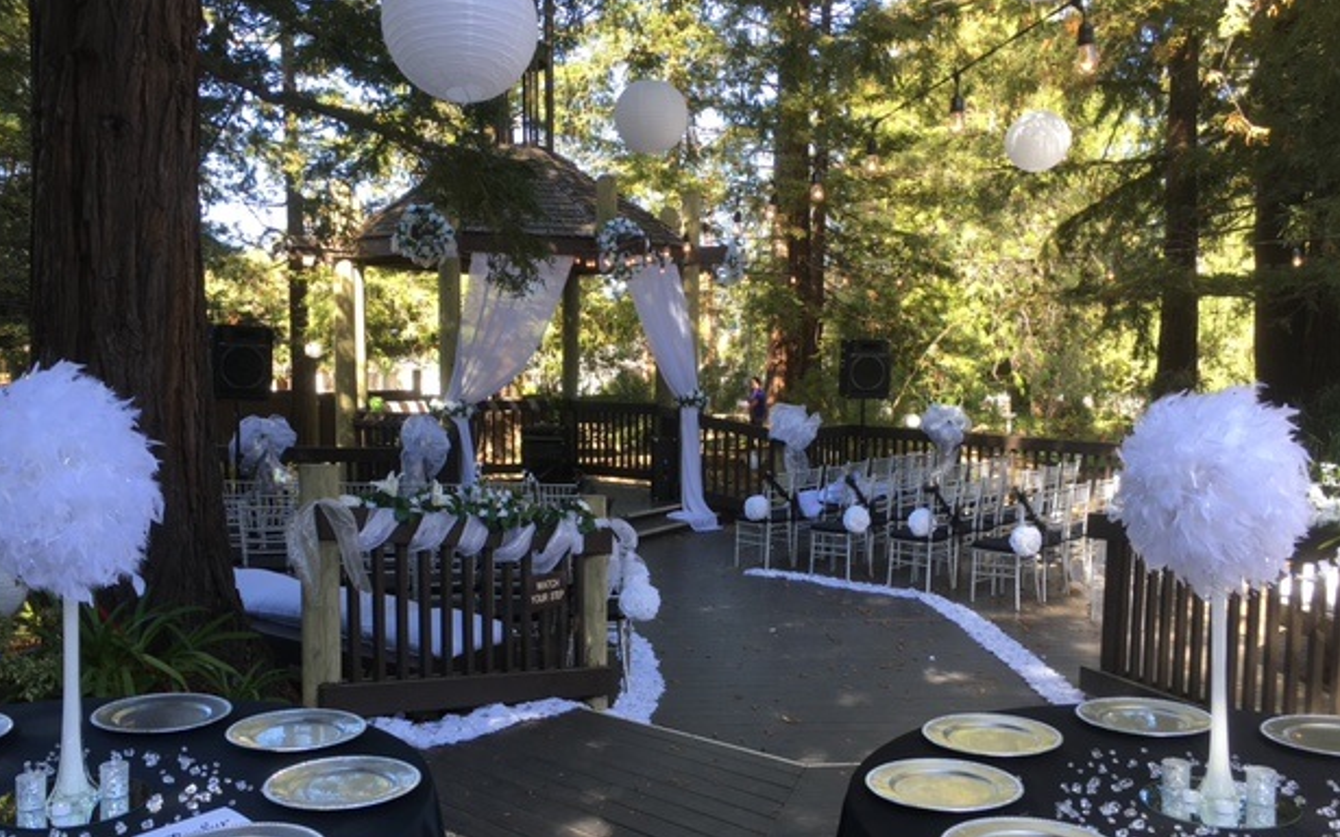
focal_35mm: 32
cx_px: 682
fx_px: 1168
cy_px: 488
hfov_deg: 59.7
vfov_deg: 39.3
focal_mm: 4.15
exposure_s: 1/120
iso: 25
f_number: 2.2
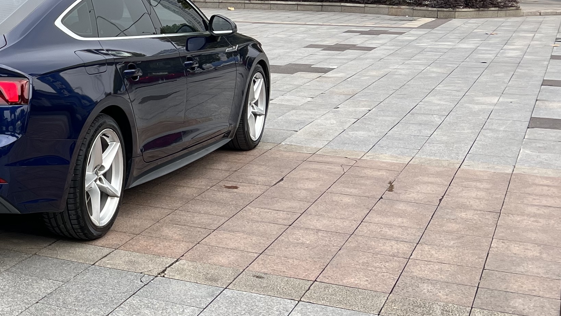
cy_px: 106
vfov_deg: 17.2
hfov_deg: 26.9
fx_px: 1041
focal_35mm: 70
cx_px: -100
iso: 50
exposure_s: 1/1079
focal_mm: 5.7
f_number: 1.5
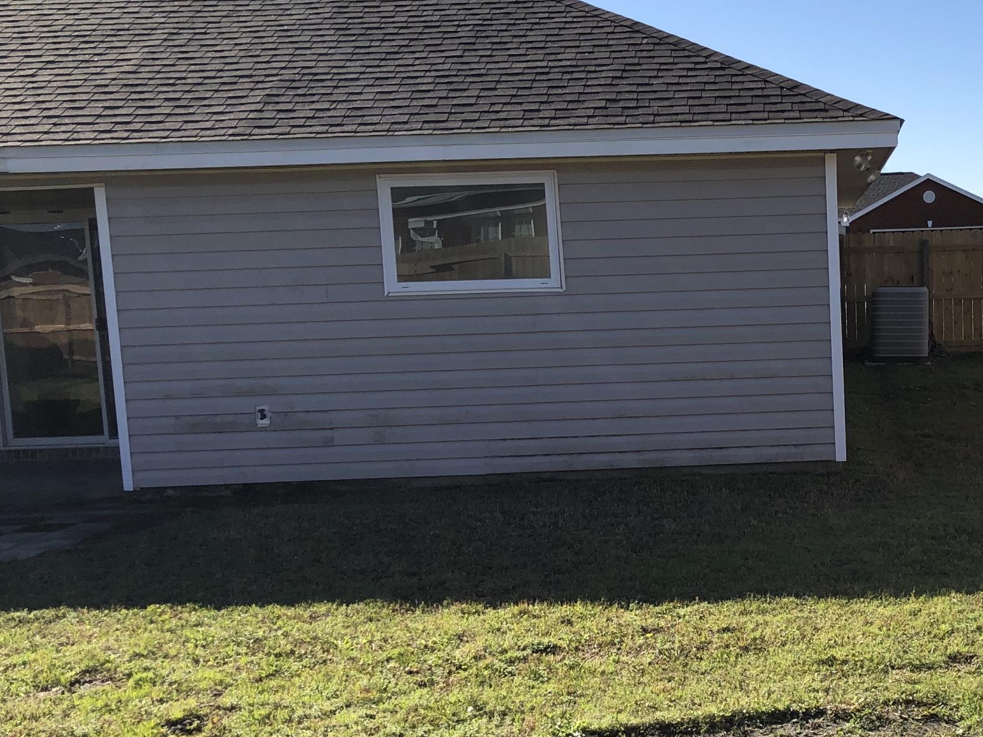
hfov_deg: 34.8
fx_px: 1477
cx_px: 880
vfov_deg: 28.0
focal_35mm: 52
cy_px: 427
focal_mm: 3.99
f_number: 1.8
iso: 20
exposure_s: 1/1919
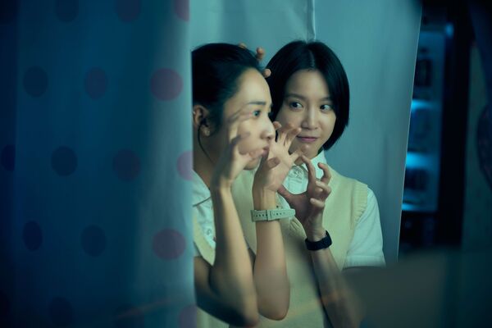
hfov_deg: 21.7
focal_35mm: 94
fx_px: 1285
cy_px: 164
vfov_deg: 14.6
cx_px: 246
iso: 250
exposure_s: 1/250
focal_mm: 94
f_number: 2.8
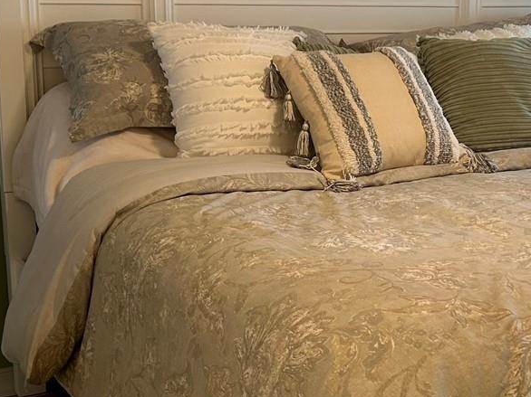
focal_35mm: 71
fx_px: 1089
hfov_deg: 26.6
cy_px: 192
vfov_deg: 20.7
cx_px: 459
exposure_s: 1/60
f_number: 1.5
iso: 100
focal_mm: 5.7
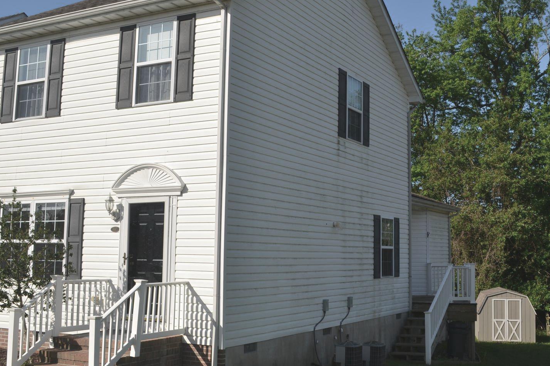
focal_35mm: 43
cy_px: 166
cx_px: 351
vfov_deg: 31.2
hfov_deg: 45.0
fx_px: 657
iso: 100
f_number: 10
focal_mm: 20
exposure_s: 1/200
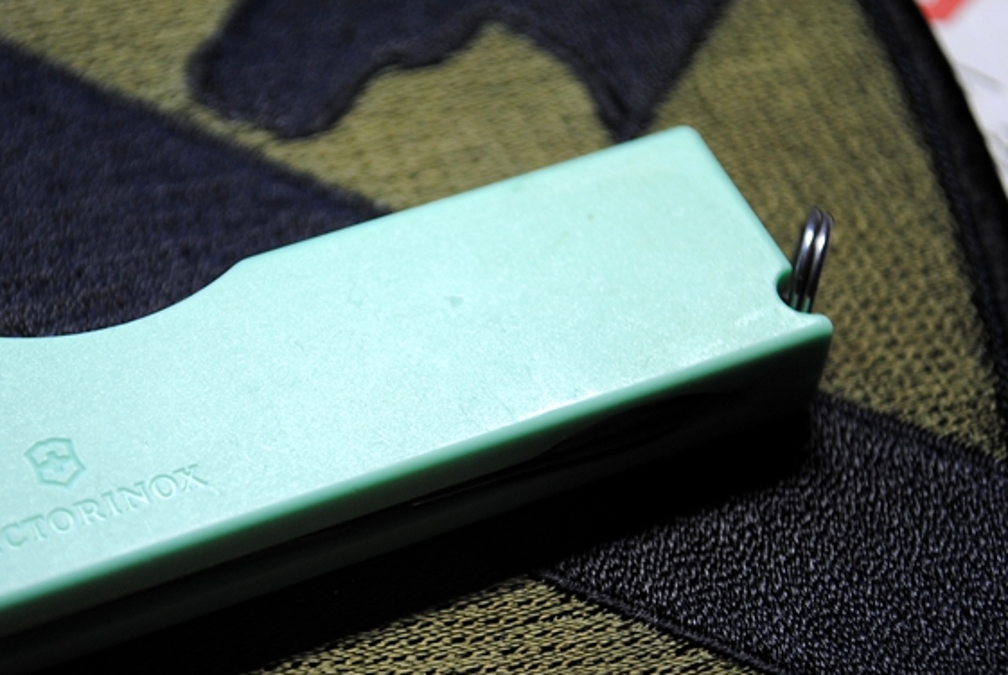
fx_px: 3301
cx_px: 356
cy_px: 443
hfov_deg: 17.3
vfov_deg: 11.7
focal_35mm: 118
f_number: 5.6
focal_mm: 55
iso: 200
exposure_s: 1/30
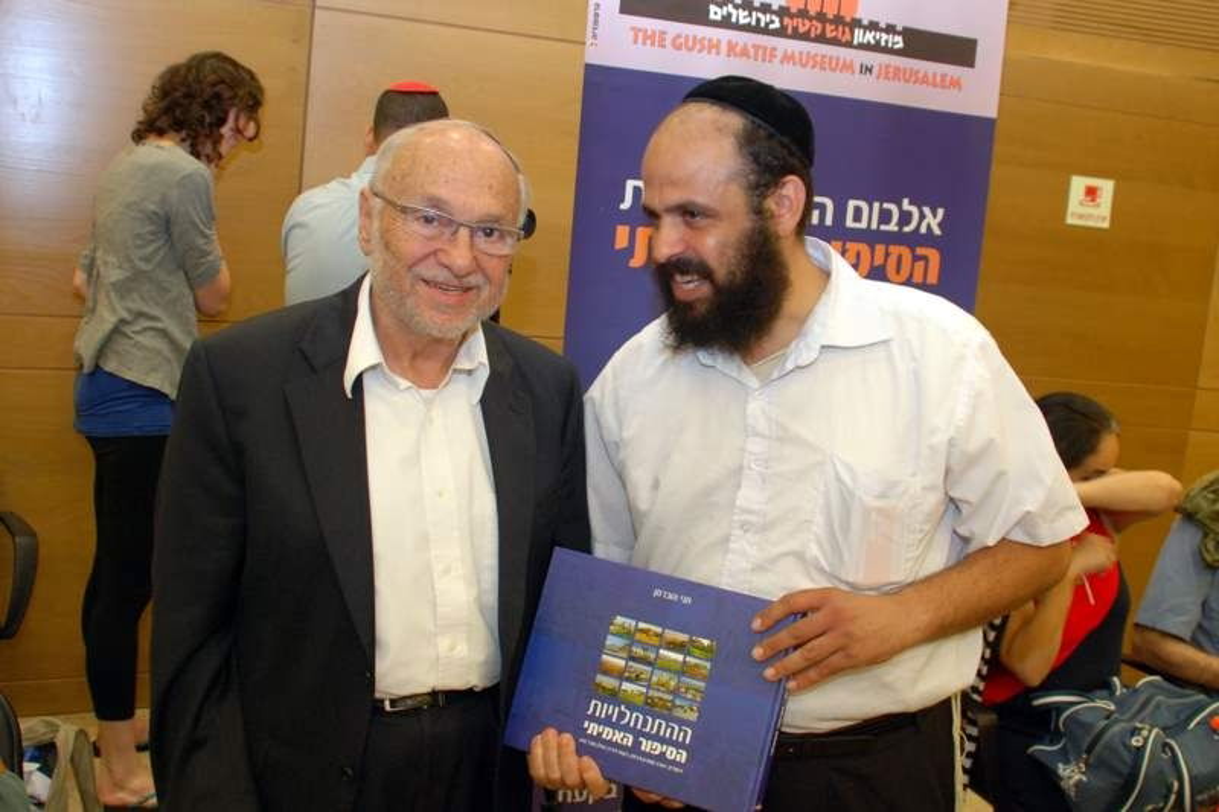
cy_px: 406
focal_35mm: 27
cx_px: 610
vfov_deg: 47.9
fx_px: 914
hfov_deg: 67.4
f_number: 3.5
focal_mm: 18
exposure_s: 1/40
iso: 500
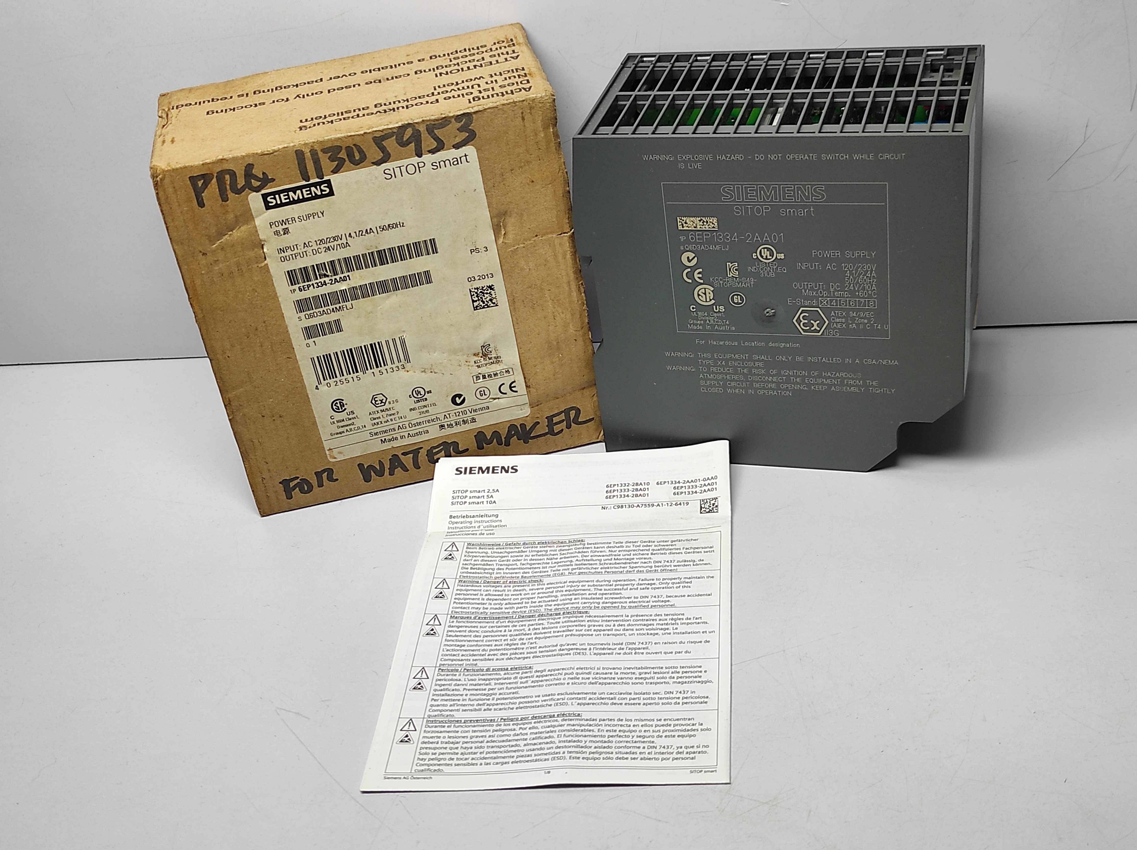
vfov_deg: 54.8
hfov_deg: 69.4
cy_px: 425
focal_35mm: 25
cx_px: 568
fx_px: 820
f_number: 1.89
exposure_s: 1/100
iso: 147
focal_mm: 5.43
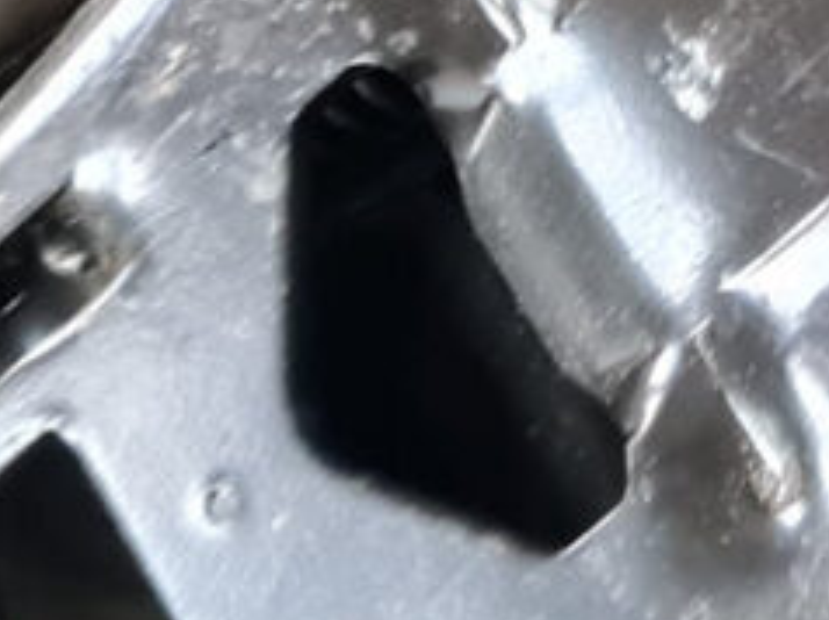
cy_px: -791
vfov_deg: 8.9
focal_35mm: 153
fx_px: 3660
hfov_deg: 11.9
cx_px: 1484
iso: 640
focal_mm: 5.4
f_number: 1.8
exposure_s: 1/25
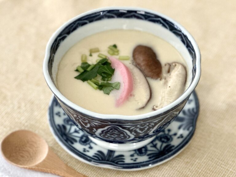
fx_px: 525
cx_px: 118
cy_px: 88
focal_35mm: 77
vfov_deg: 19.1
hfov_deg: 25.3
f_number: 2.8
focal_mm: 9
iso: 250
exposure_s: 1/40
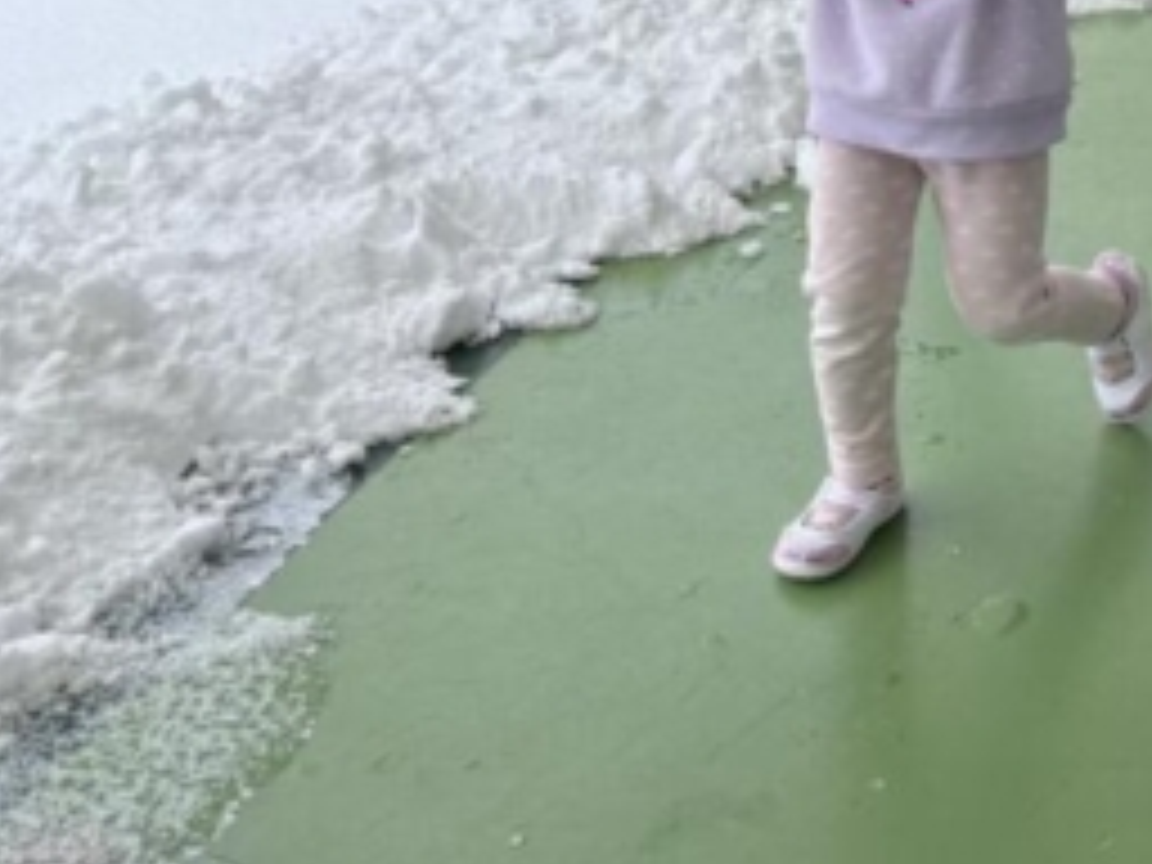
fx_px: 2163
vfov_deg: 21.0
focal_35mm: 65
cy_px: -171
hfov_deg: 26.2
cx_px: 1426
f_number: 1.6
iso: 50
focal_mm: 5.96
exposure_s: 1/1196
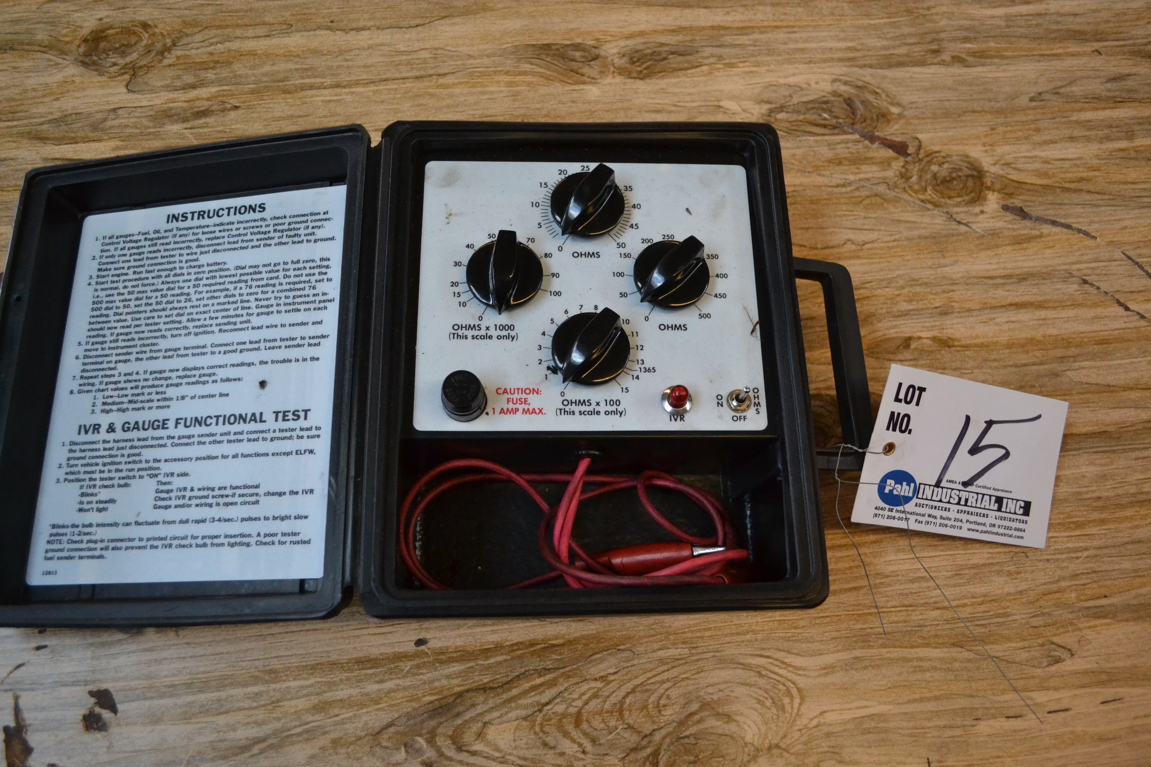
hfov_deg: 61.9
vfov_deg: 43.6
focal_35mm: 30
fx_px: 959
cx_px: 576
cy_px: 384
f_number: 3.8
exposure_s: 1/500
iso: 2200
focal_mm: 20
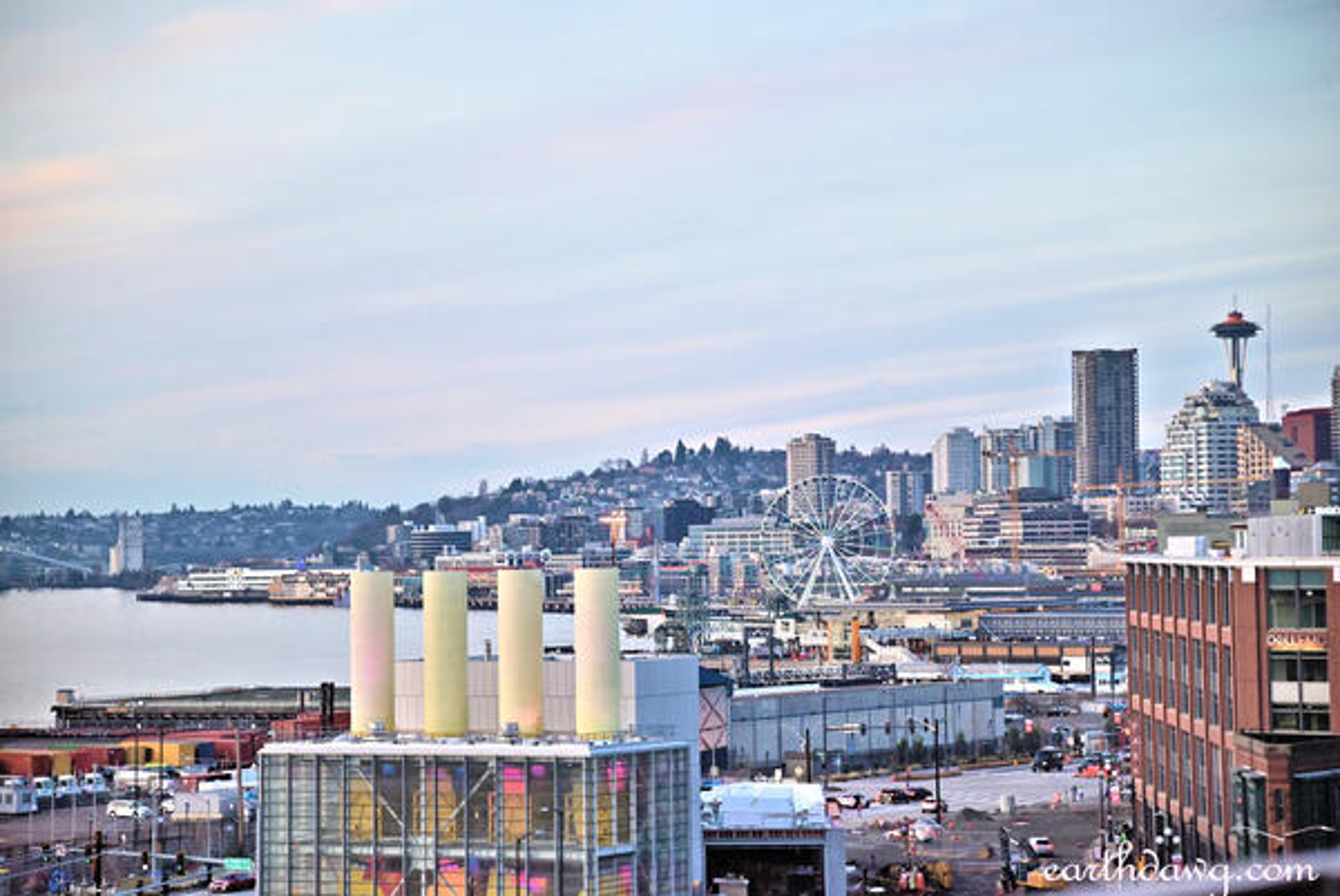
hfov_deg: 19.4
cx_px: 670
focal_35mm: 105
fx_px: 3911
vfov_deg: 13.1
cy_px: 448
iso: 1000
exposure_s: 1/500
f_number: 5
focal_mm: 105
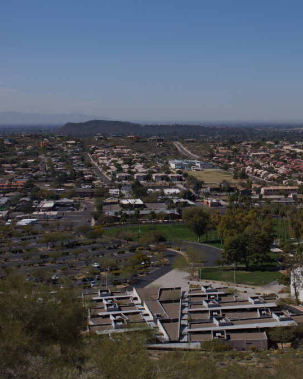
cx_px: 278
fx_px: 673
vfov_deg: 31.5
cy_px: 188
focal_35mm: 60
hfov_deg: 24.6
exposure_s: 1/2000
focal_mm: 28
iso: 100
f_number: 5
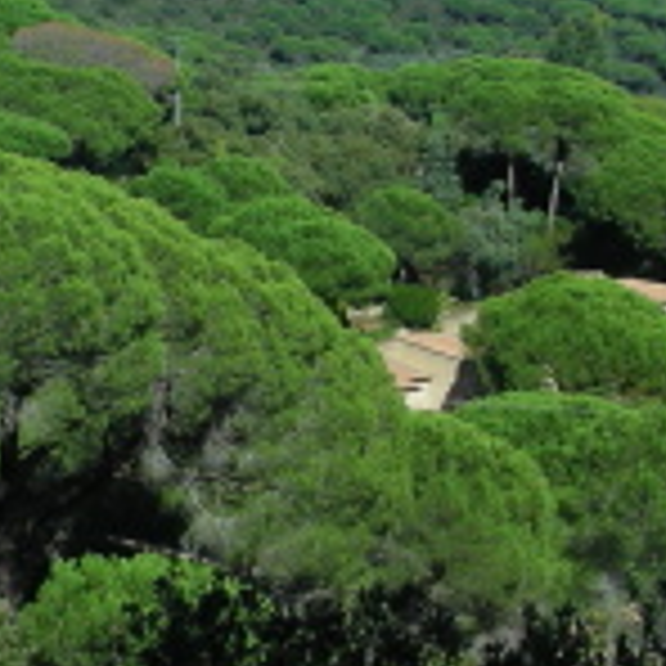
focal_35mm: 136
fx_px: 2960
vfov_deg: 12.8
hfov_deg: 12.7
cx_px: 22
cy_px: 176
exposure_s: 1/103
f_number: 8.5
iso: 50
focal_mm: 5.8
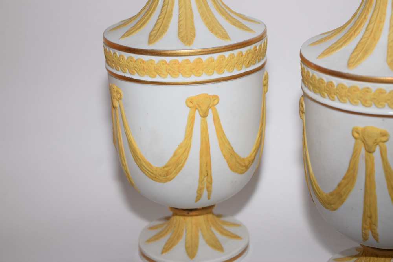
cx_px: 196
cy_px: 131
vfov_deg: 16.6
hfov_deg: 24.6
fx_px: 901
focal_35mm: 82
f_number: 5.6
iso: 200
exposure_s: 1/60
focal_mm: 55
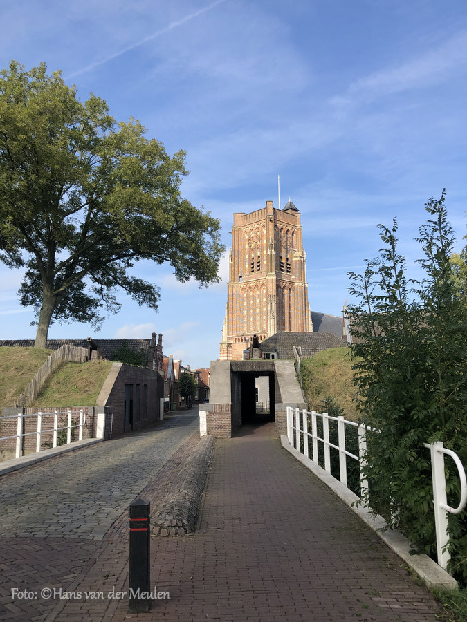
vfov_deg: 61.7
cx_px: 241
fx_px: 522
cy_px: 305
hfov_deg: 48.2
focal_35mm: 29
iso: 20
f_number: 1.8
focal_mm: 3.99
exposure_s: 1/1389
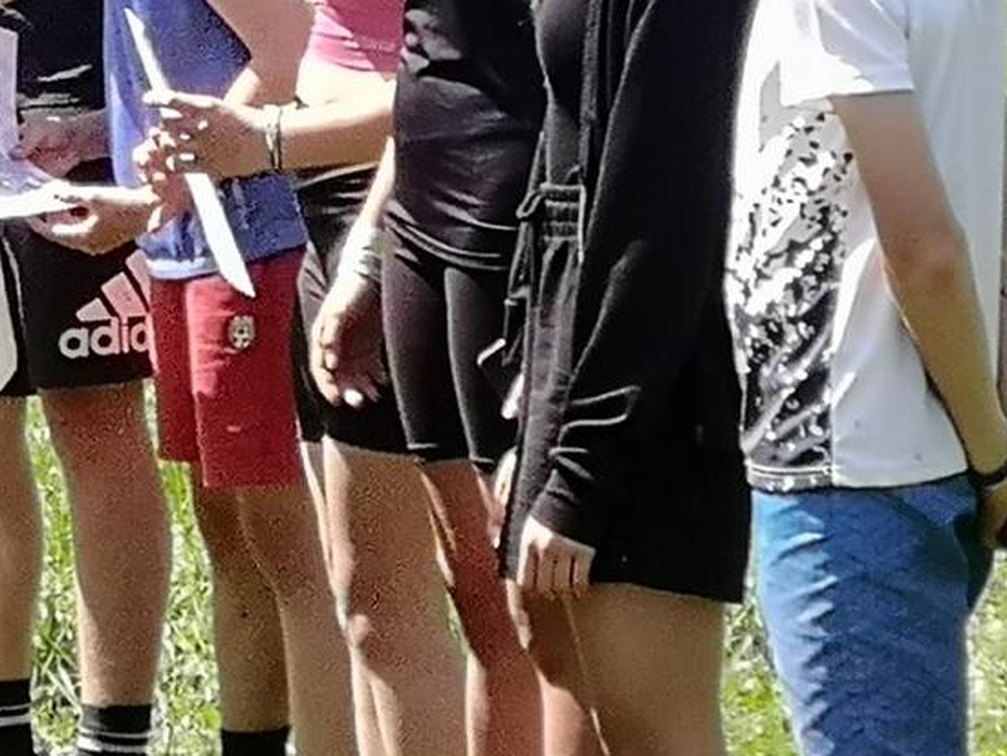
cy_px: 141
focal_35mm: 299
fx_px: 8702
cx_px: 114
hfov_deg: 6.6
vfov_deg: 5.0
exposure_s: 1/480
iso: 50
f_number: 2.2
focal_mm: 3.95
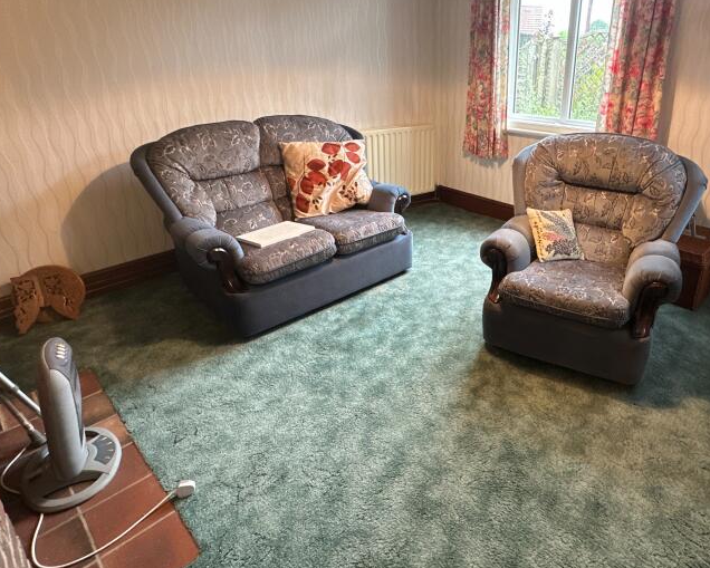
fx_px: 462
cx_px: 448
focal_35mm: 22
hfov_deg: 73.6
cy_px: 235
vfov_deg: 62.7
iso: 200
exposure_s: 1/50
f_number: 2.2
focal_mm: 2.22
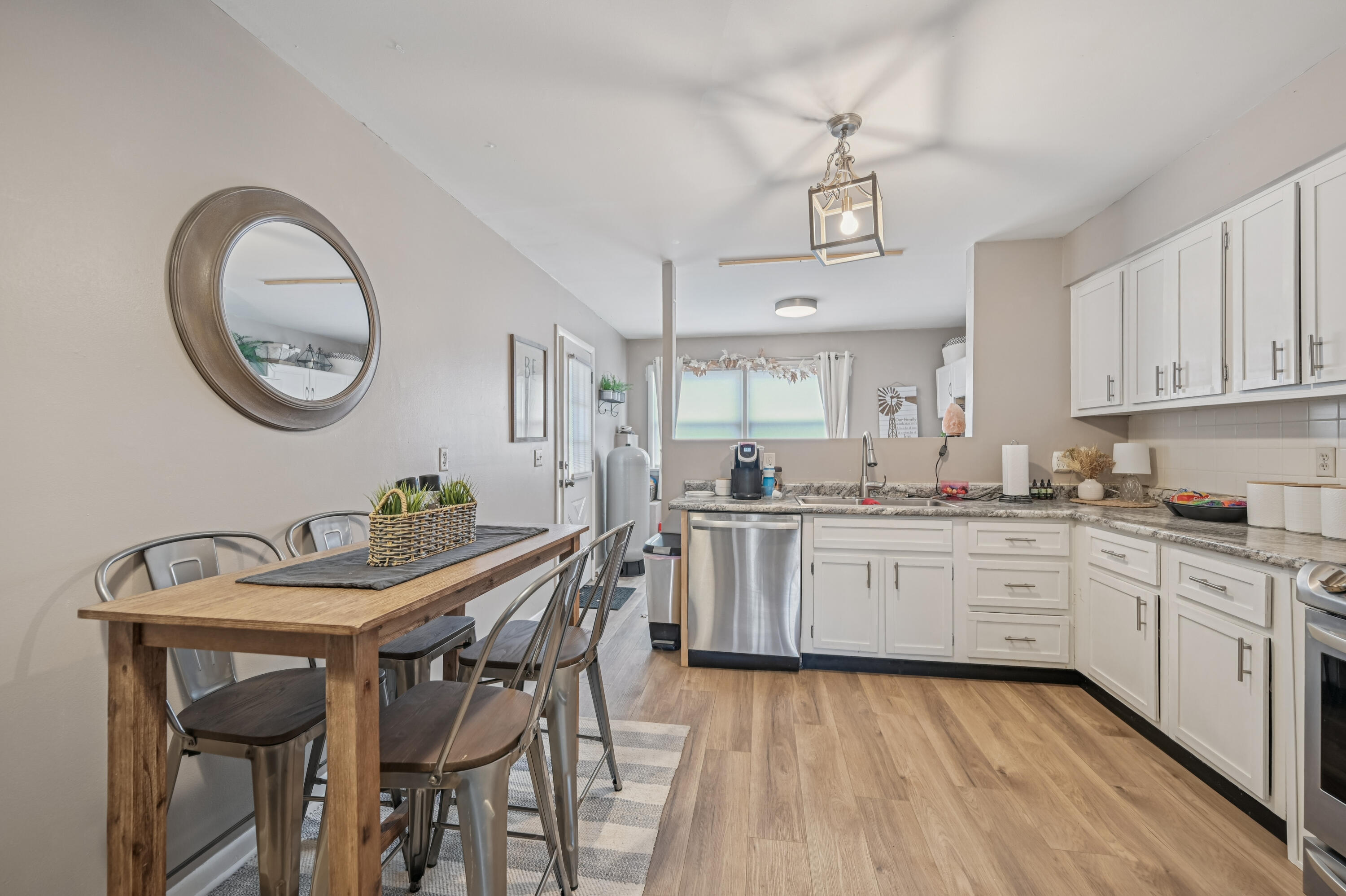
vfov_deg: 81.1
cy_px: 448
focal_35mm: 14
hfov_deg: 104.3
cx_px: 673
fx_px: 523
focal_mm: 14
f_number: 4
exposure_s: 1/8
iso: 400
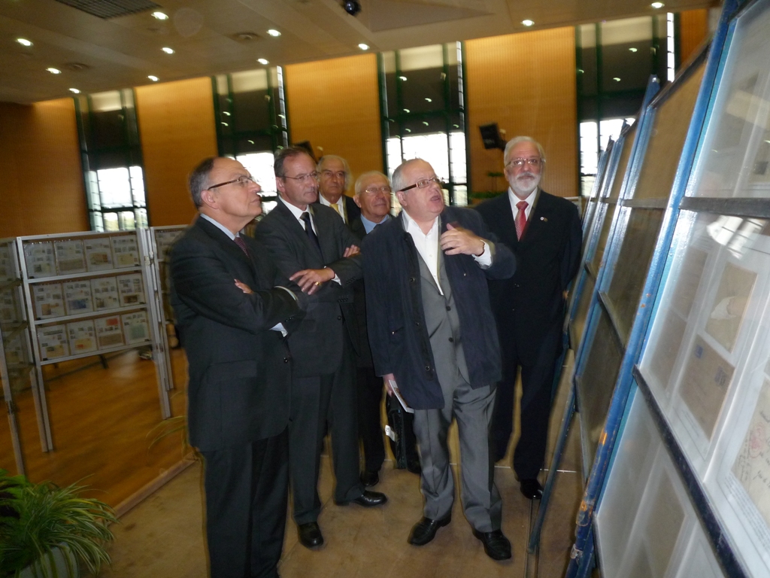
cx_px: 385
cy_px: 289
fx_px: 556
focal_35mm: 25
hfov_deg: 69.4
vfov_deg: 54.9
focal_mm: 4.4
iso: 200
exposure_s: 1/30
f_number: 2.8
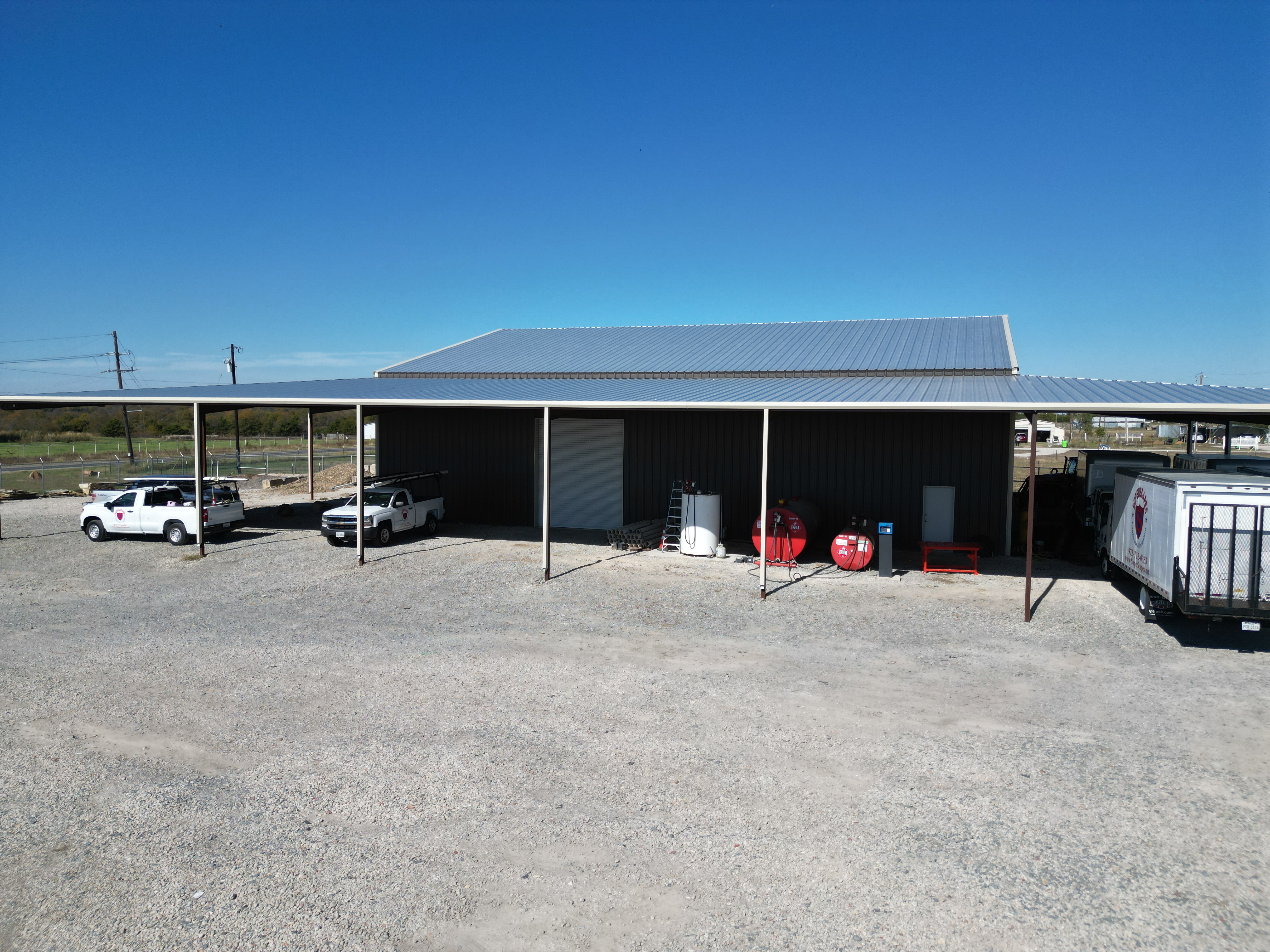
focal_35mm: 24
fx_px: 881
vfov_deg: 56.8
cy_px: 476
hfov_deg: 71.6
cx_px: 635
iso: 100
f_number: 1.7
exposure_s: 1/4000
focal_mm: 6.72
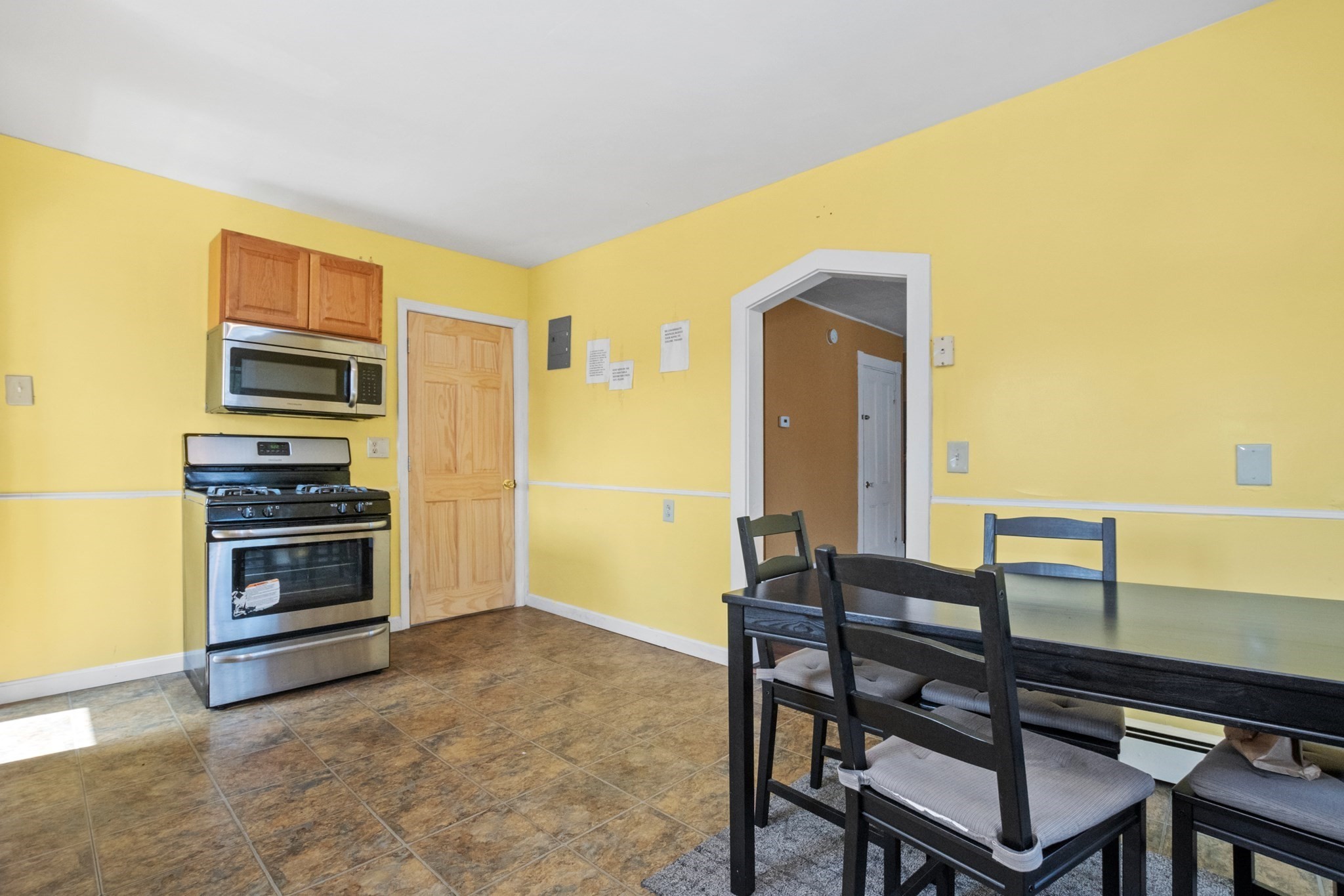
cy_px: 448
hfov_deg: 100.4
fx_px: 560
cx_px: 672
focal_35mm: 15
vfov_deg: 77.3
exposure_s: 1/80
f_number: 6.3
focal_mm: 10
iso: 640
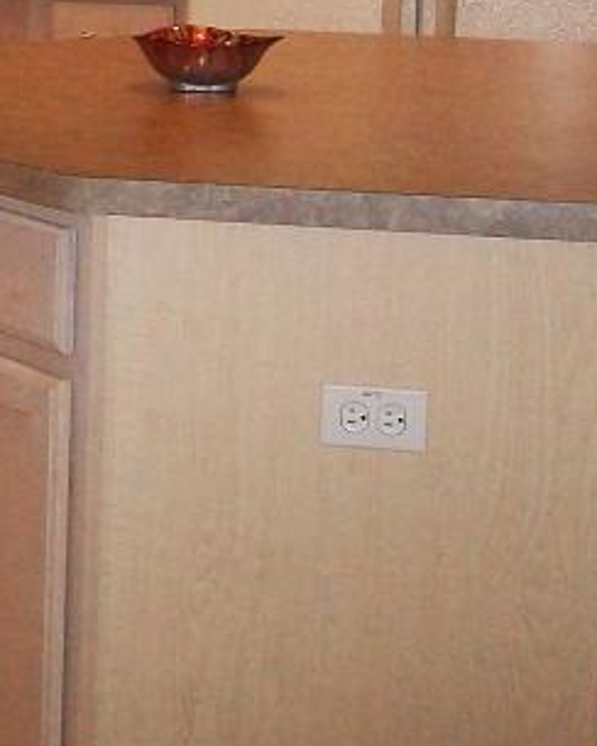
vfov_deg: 15.9
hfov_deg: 12.0
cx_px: -489
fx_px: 2606
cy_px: -51
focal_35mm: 118
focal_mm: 6
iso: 160
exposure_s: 1/60
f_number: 2.7
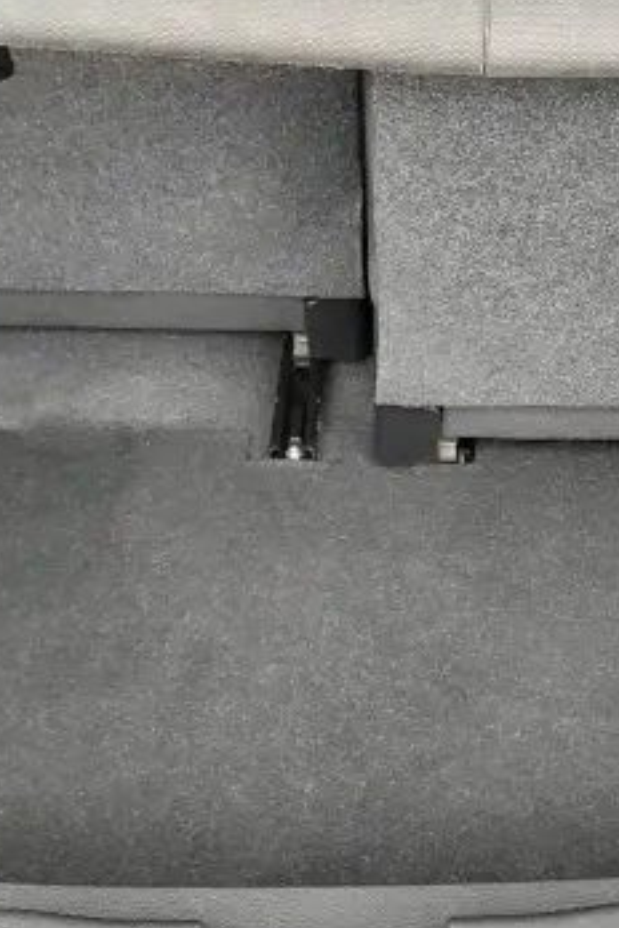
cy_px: 445
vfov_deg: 44.5
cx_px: 472
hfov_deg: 30.0
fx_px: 1135
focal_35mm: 44
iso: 778
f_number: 1.8
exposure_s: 1/33.3
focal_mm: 5.56
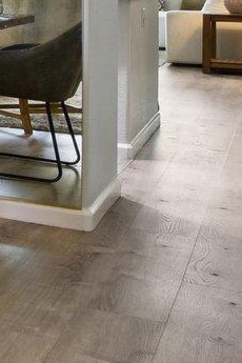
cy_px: -25
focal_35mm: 89
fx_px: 897
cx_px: -604
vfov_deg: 21.8
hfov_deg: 9.4
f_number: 8
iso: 100
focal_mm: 10
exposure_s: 1/3.33
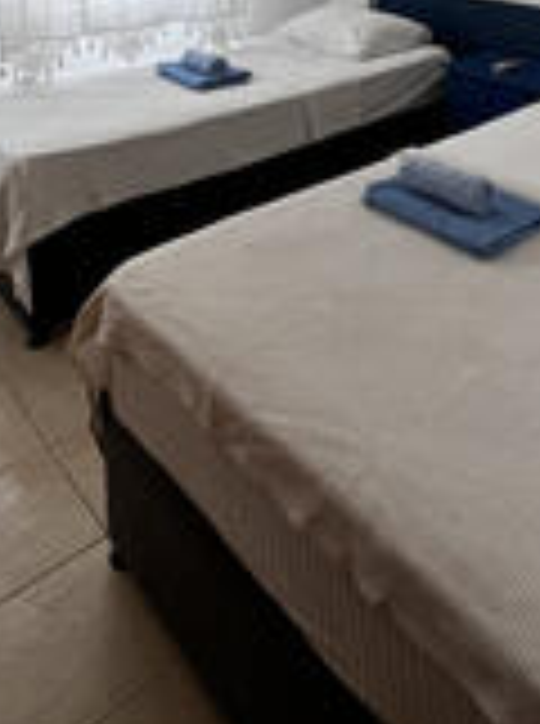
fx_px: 710
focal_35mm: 34
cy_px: -67
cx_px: 385
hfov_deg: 40.8
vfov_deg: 42.7
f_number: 1.8
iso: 80
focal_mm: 1.57
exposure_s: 1/100
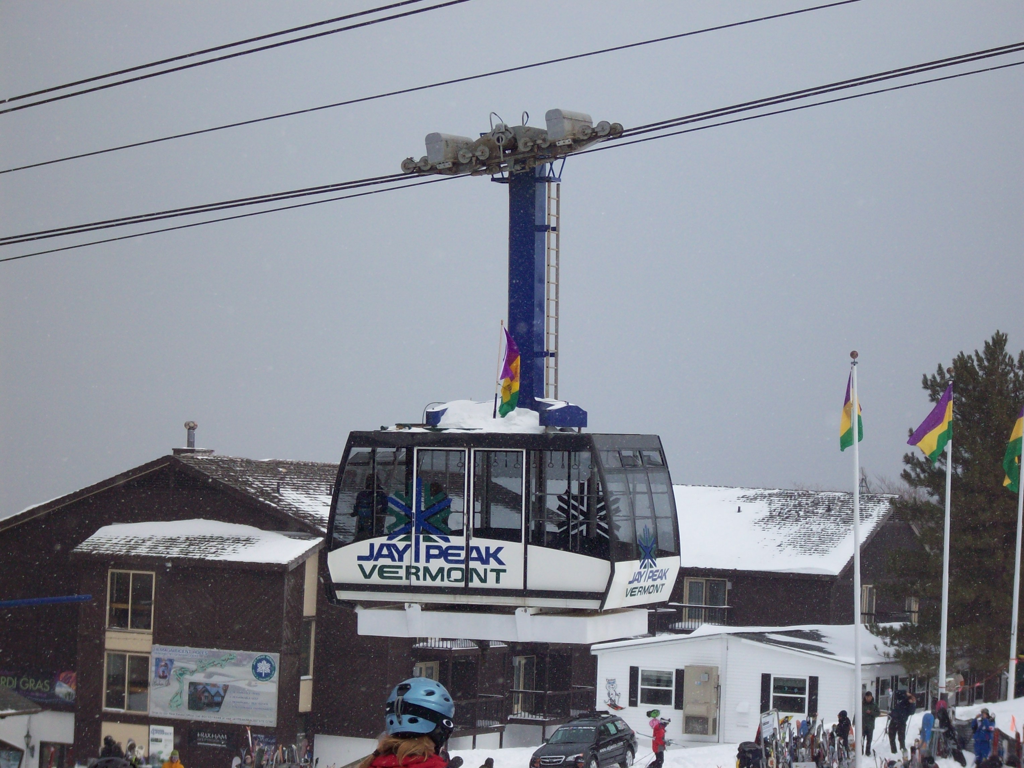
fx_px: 3284
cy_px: 384
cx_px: 512
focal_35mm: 111
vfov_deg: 13.3
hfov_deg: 17.7
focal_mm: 18.6
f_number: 5.2
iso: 80
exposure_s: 1/554
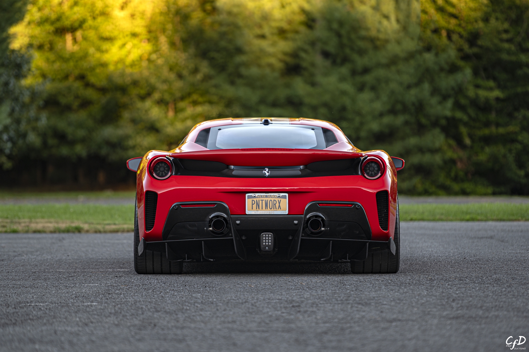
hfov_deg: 10.3
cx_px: 264
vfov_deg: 6.9
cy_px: 176
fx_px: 2937
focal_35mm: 200
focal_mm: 200
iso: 200
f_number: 2.8
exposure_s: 1/100
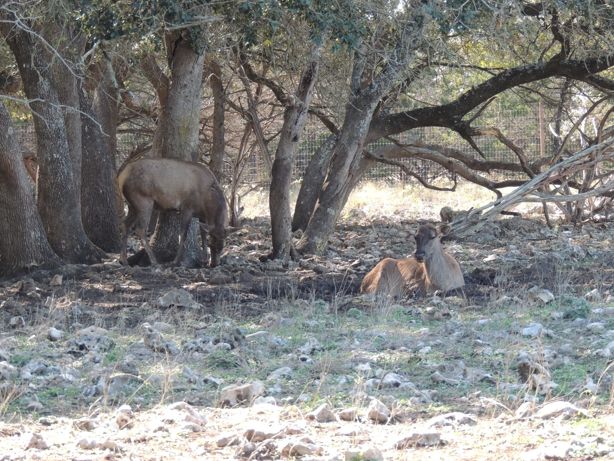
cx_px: 307
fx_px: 3281
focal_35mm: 185
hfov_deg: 10.7
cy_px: 230
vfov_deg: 8.0
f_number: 4.6
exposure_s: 1/125
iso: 250
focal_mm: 33
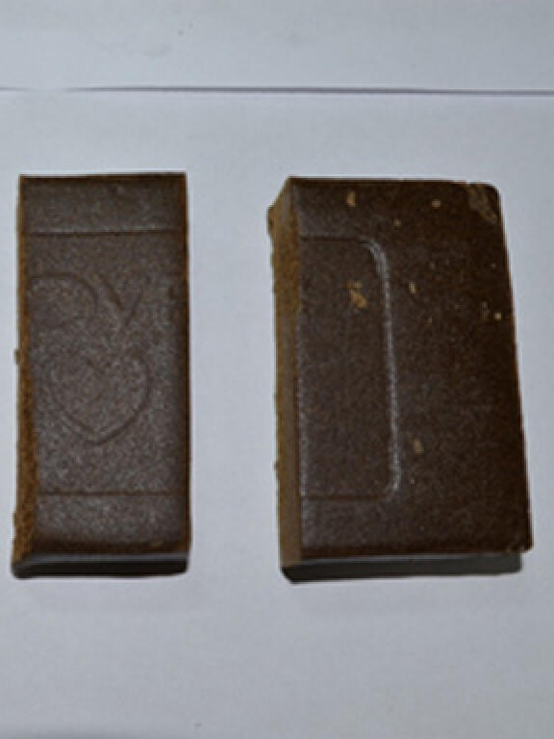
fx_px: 1152
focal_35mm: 54
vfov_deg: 35.5
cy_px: 378
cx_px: 86
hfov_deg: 26.4
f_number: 5.6
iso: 200
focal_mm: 24
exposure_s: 1/30
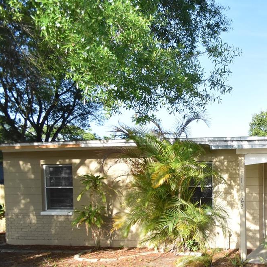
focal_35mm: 31
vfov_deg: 50.4
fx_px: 271
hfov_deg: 39.9
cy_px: 200
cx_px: 310
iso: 800
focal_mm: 10
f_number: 3.5
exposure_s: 1/2000
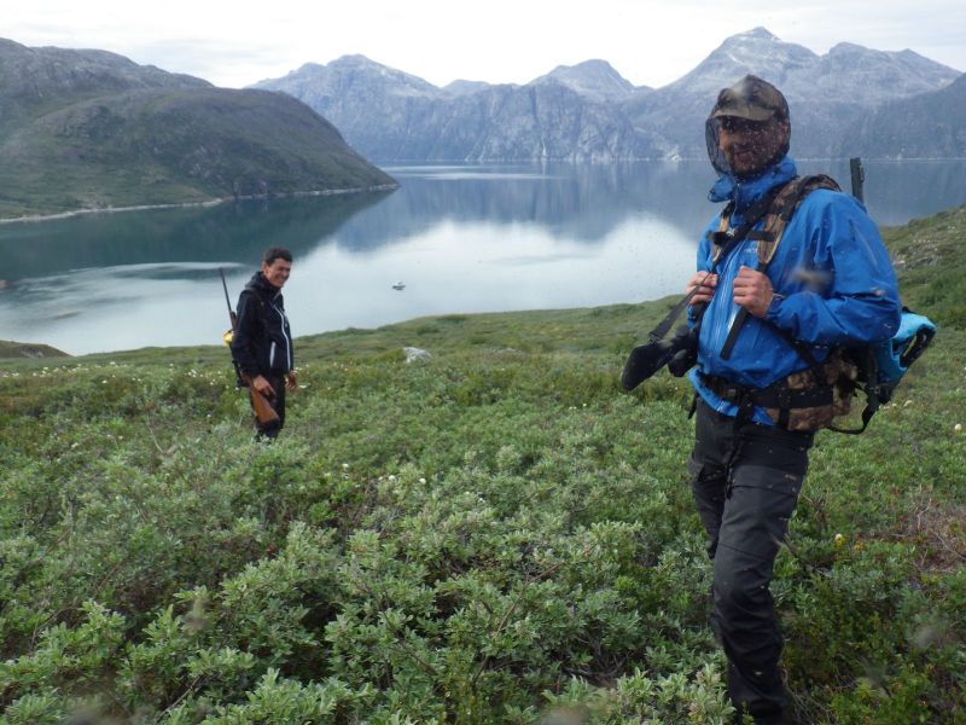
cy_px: 362
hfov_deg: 63.4
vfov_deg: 49.7
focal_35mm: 28
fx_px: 781
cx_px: 483
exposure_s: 1/320
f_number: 4.2
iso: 125
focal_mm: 5
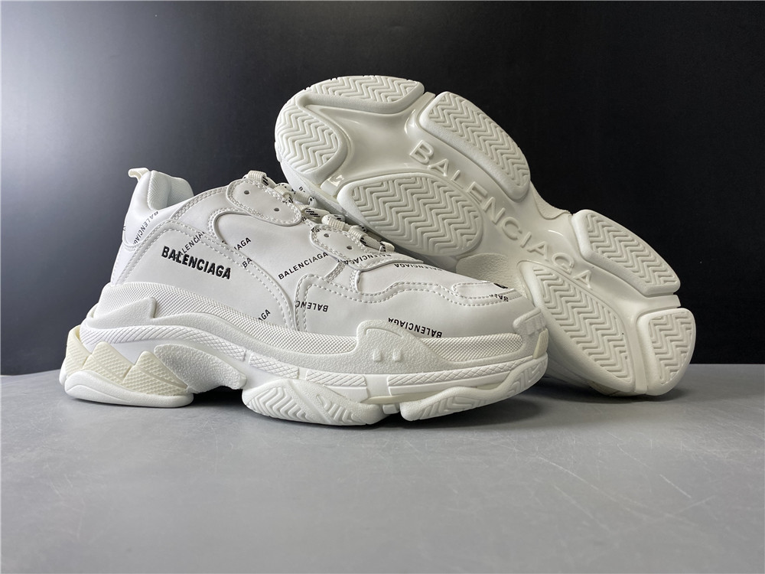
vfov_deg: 53.1
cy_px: 287
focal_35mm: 26
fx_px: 575
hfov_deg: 67.3
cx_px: 382
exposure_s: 1/100
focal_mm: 4.25
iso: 64
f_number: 1.8
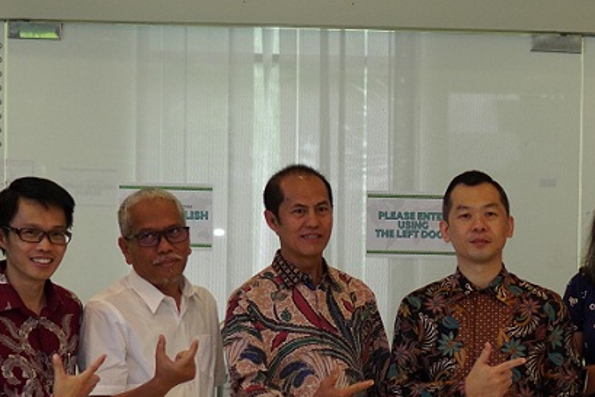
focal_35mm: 128
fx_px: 2120
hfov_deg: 15.9
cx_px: 454
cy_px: 371
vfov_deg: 10.6
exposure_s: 1/160
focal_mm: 35
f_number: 2
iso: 640
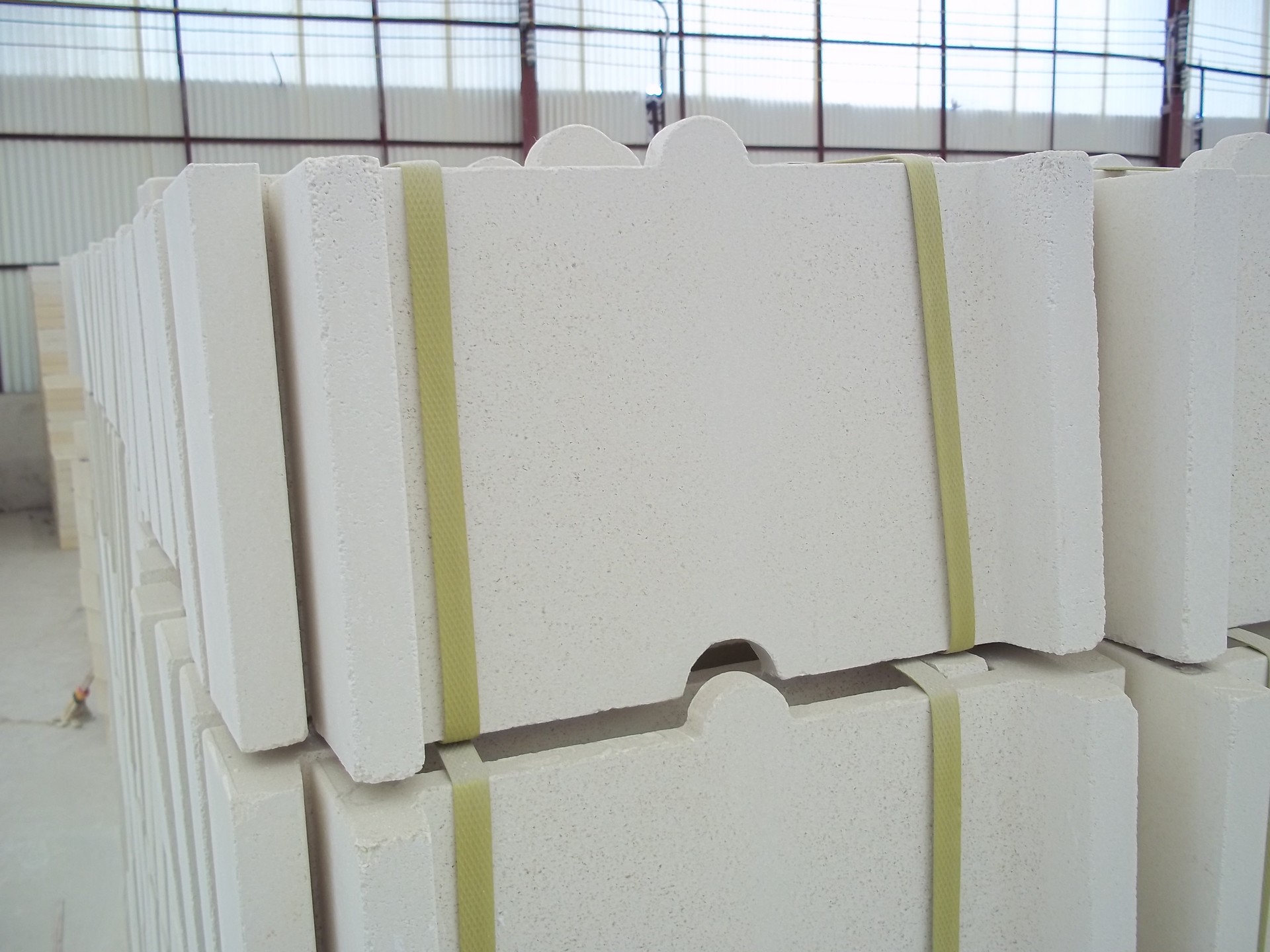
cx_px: 635
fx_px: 1321
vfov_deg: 39.7
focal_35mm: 36
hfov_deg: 51.4
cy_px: 476
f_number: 3.1
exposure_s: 1/60
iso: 80
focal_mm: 6.5
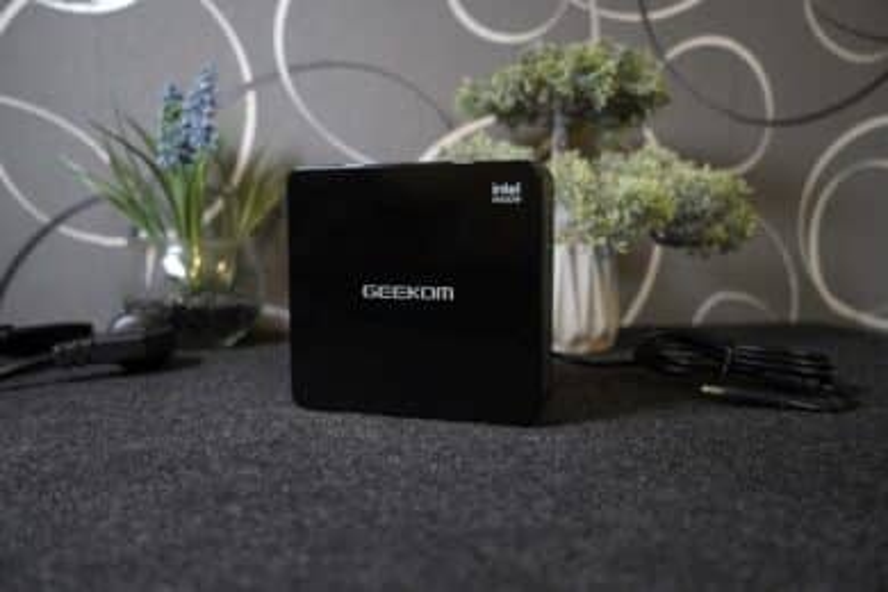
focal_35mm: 29
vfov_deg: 45.0
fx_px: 715
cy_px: 296
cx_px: 444
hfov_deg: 63.7
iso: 500
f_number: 4
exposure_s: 1/30
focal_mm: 29
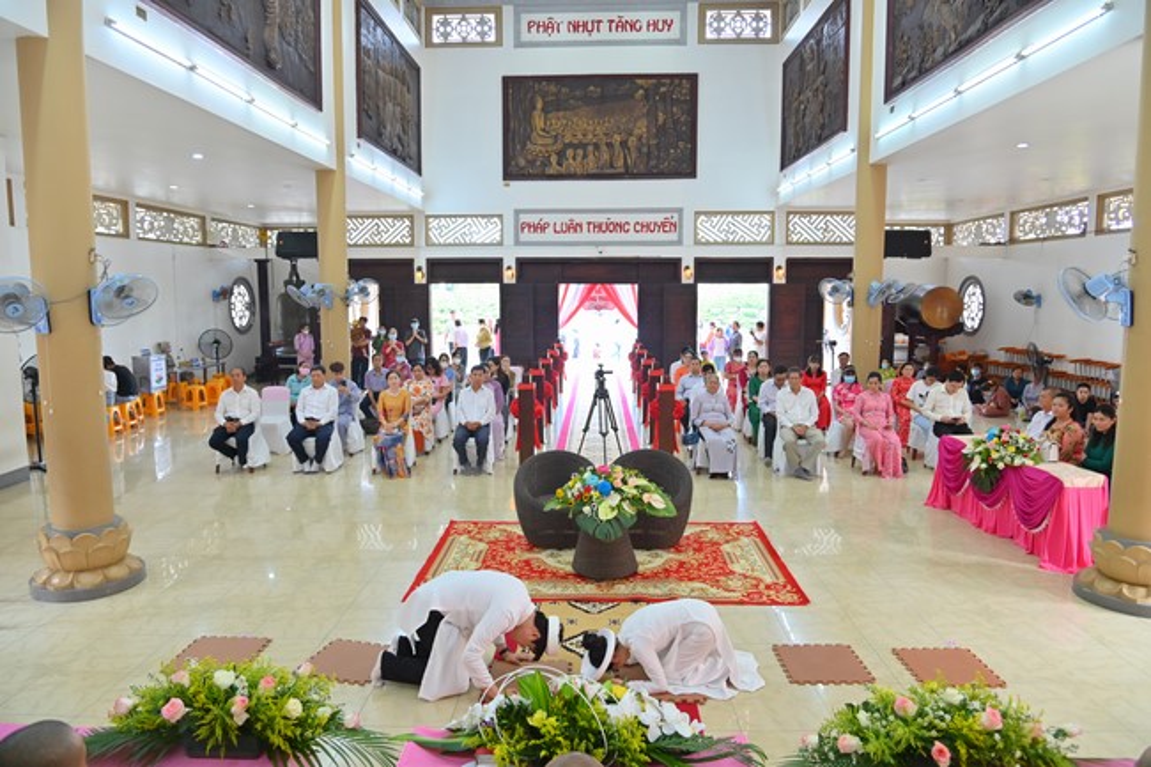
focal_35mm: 24
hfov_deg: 73.8
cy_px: 384
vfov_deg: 53.1
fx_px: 767
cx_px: 576
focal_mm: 24
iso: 1000
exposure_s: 1/100
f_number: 5
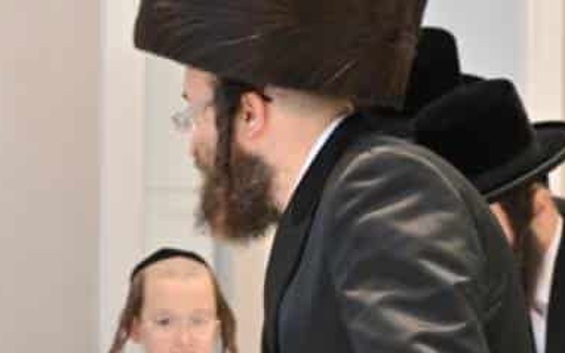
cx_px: 110
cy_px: 388
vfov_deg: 5.4
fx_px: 3710
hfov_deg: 8.7
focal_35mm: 241
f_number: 4
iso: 640
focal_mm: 88
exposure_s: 1/200
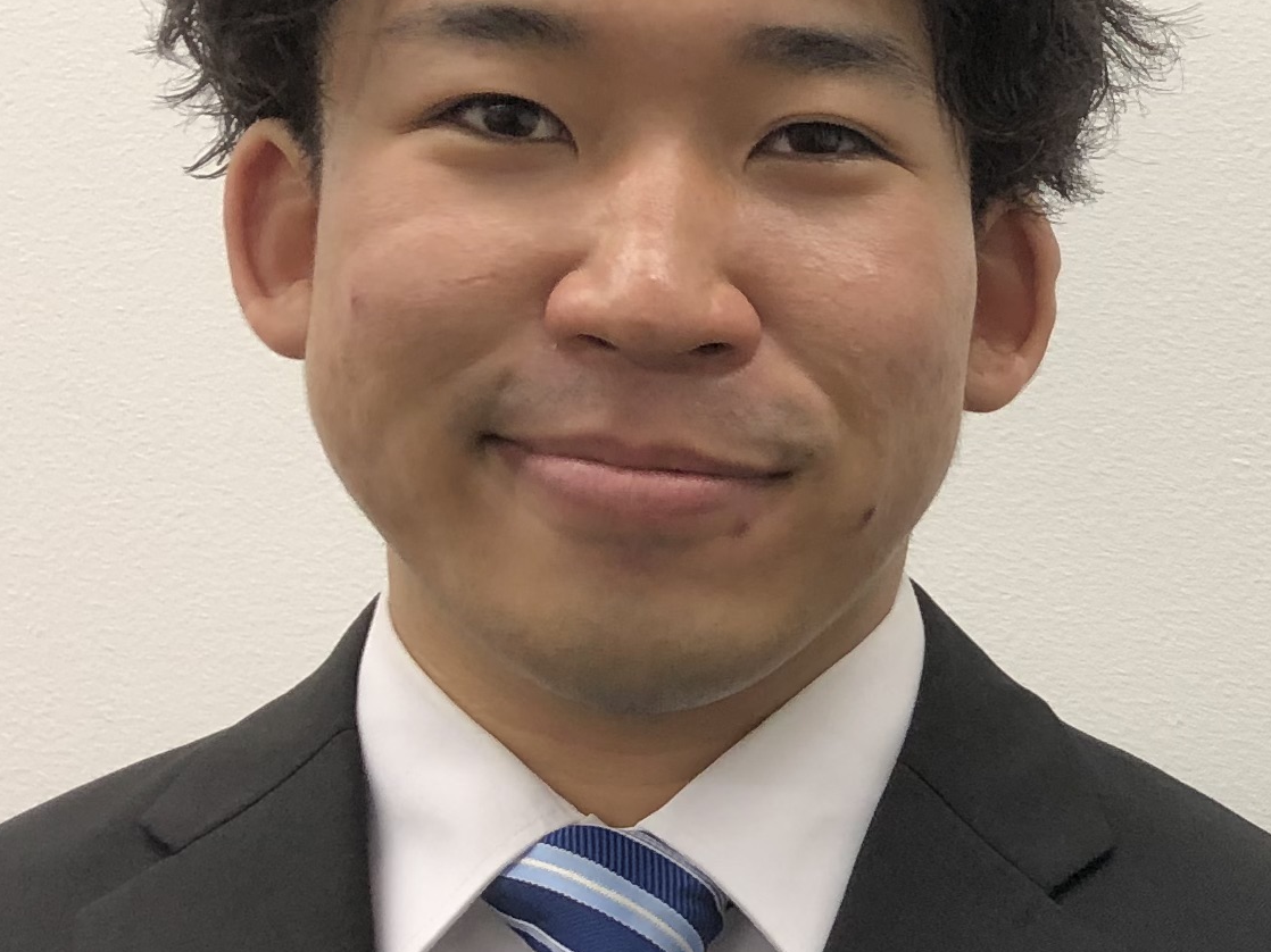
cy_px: 758
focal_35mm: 101
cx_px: 1623
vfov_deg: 14.6
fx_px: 3708
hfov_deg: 18.2
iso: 25
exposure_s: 1/33
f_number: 1.8
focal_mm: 3.99
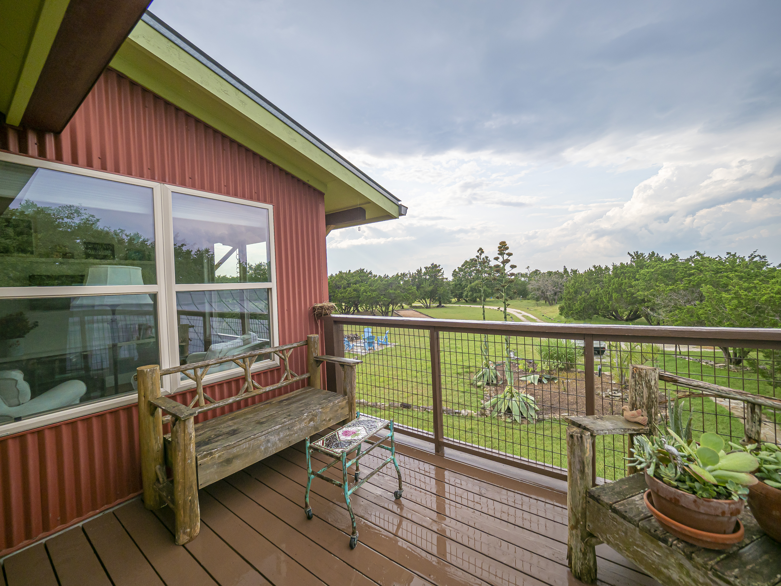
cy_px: 293
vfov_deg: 85.7
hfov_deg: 102.1
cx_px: 390
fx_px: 316
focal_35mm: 14
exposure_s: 1/1000
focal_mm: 7
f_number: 2.8
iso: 200
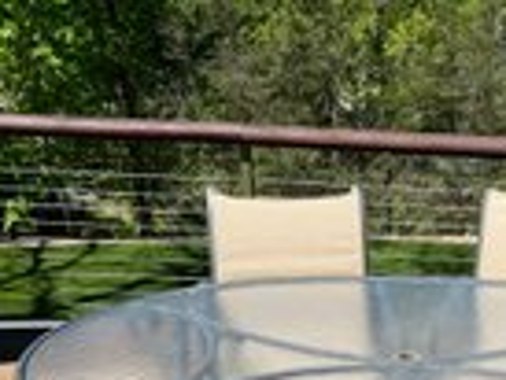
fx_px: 951
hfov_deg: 28.7
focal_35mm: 65
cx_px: 452
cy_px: 352
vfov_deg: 22.0
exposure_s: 1/3521
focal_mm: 5.1
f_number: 1.6
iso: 50
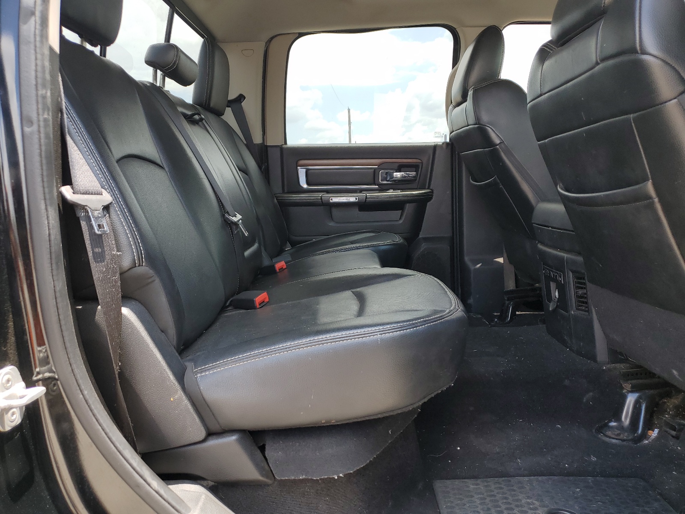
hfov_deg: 67.3
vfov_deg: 53.1
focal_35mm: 26
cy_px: 257
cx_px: 342
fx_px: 515
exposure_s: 1/323
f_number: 1.5
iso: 50
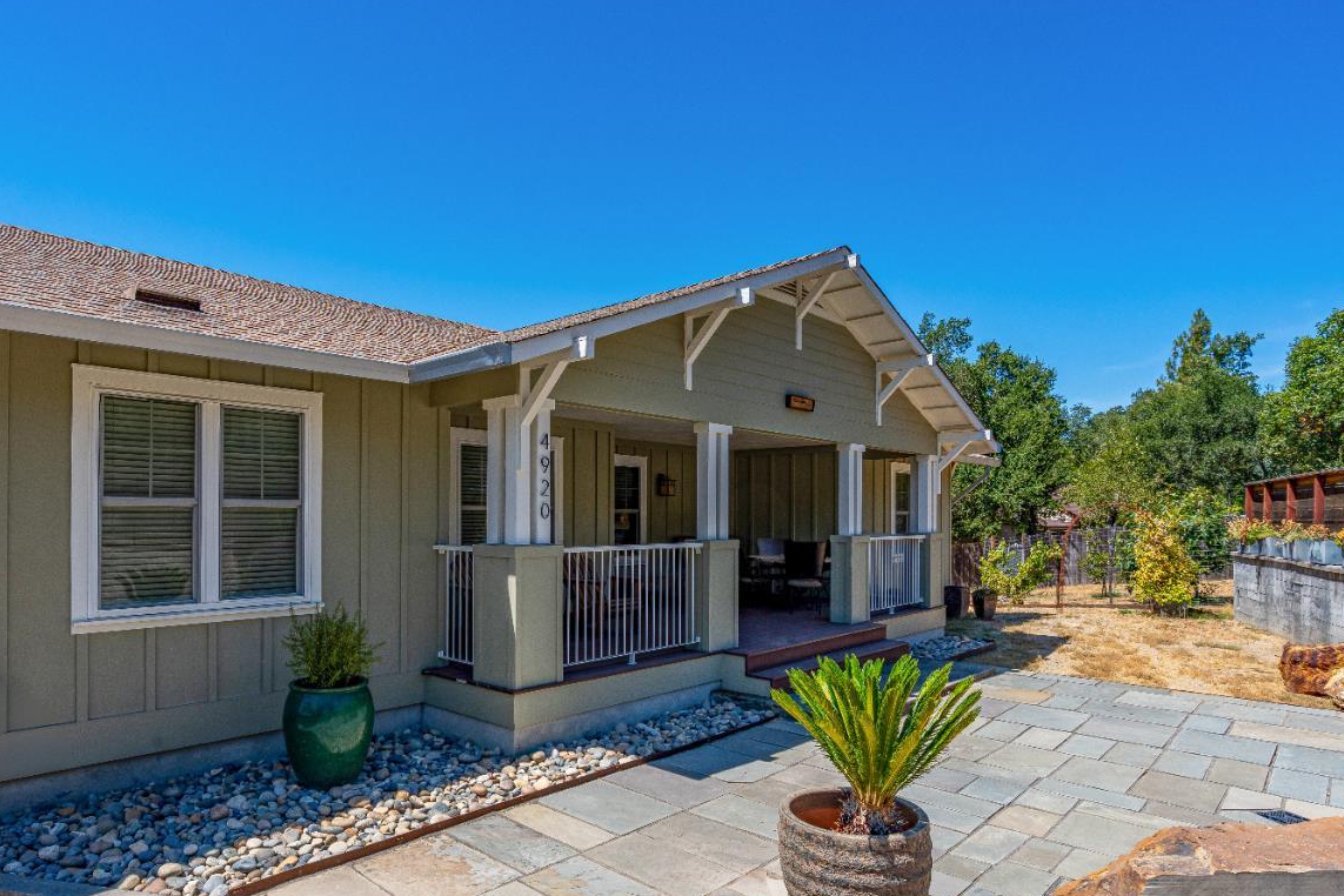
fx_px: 784
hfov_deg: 80.7
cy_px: 502
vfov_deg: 59.3
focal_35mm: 21
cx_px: 576
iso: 320
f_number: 11
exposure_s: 1/400
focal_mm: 16
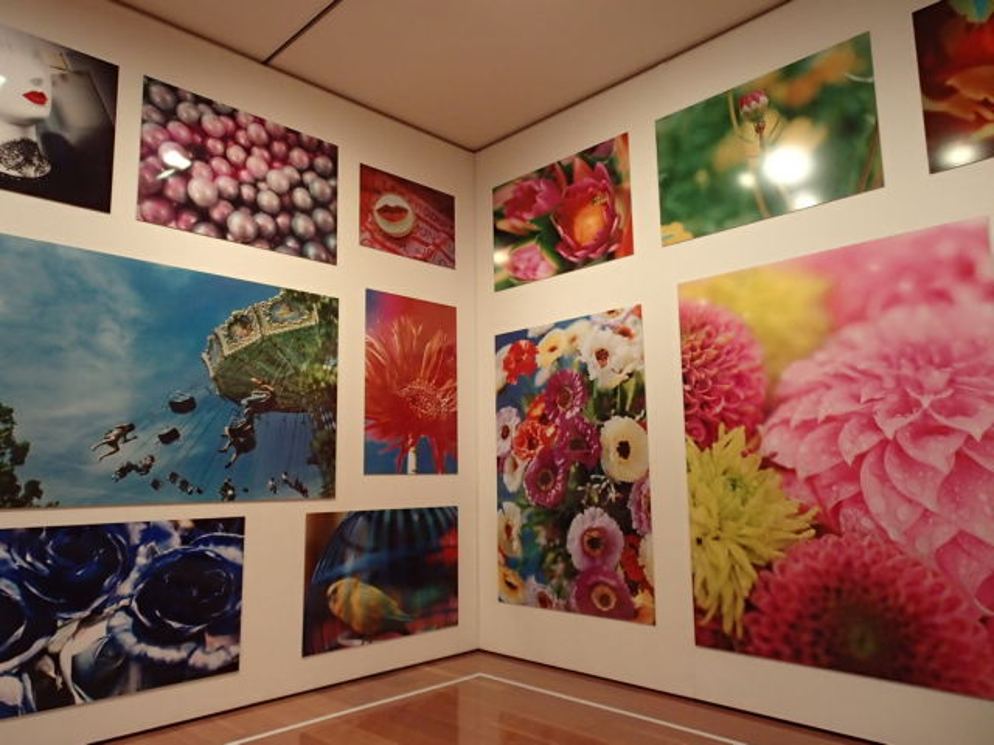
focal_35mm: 25
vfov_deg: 54.9
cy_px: 372
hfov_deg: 69.4
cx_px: 497
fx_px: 718
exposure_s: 1/30
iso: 400
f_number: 3.3
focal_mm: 4.4
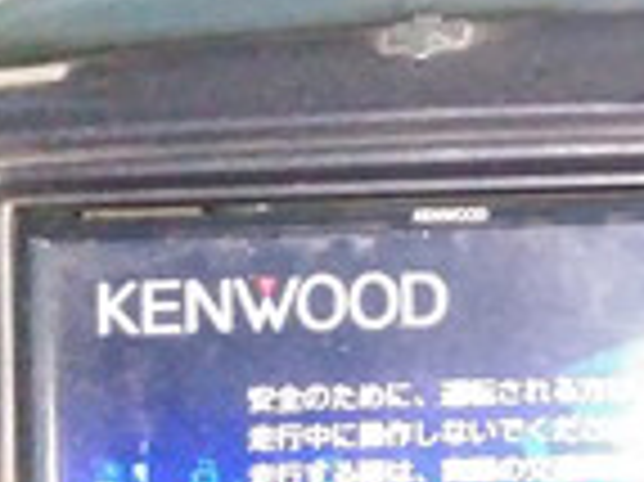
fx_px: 2249
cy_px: 550
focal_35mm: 121
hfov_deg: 15.1
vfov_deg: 12.0
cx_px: 973
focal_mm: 3.46
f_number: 2.2
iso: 601
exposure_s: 1/17.1
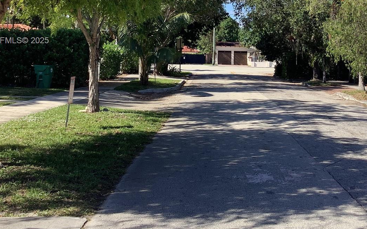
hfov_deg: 40.1
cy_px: 41
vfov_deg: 25.3
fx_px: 500
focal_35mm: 50
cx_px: 219
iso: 25
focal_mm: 3.3
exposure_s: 1/668
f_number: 2.4
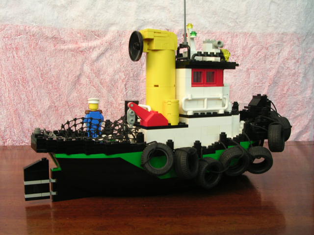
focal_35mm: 43
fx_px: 390
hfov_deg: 43.9
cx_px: 157
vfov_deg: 33.6
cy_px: 118
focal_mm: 6.6
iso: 163
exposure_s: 1/3.6
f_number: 3
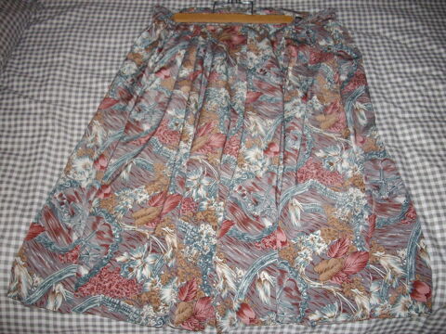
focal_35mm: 37
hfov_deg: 50.1
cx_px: 223
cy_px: 167
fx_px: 477
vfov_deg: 38.7
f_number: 2.8
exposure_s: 1/50
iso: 160
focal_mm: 6.2
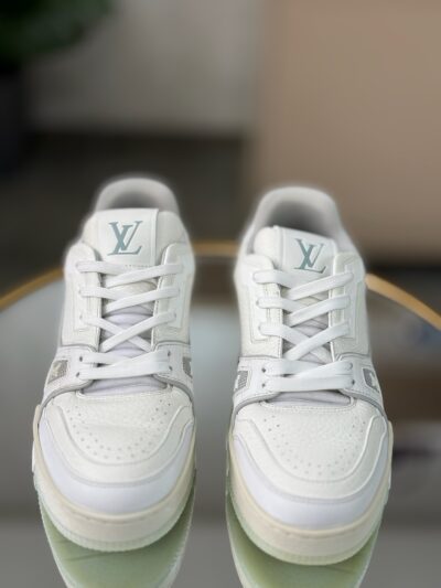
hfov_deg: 30.3
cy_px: 294
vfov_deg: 39.6
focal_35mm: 48
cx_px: 220
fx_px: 815
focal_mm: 6.76
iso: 50
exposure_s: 1/122
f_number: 1.78
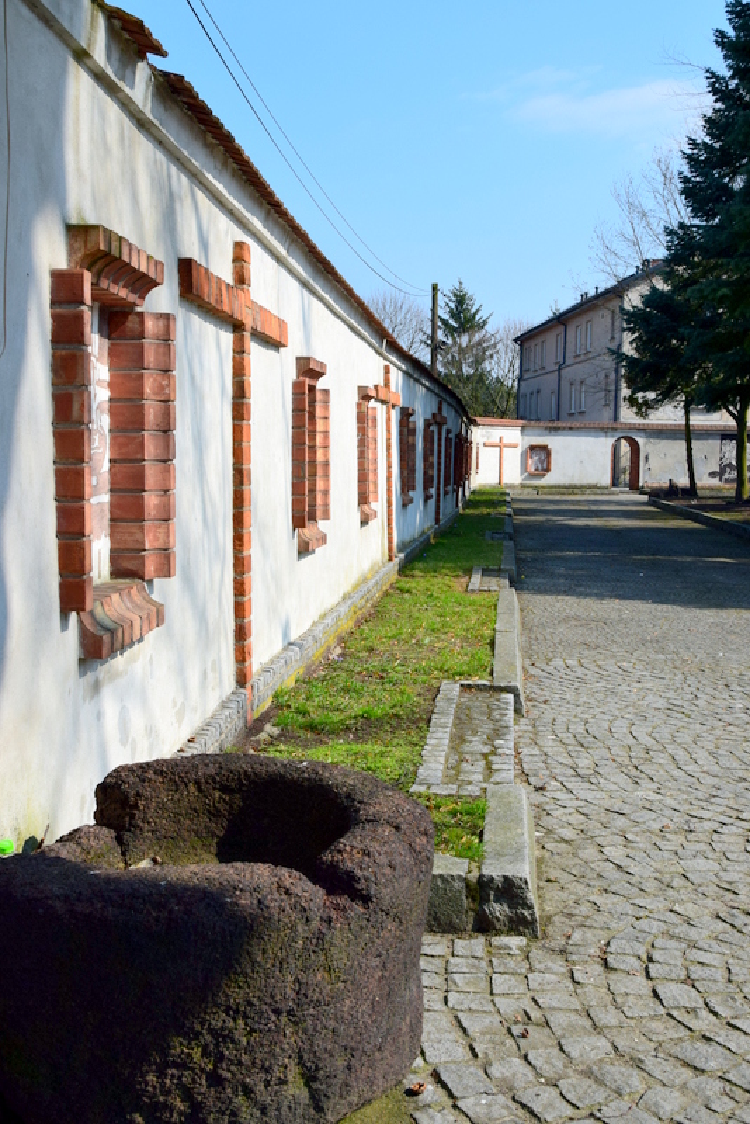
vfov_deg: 51.3
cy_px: 562
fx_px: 1171
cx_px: 375
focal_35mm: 38
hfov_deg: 35.5
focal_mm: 25
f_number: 11
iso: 400
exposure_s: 1/500
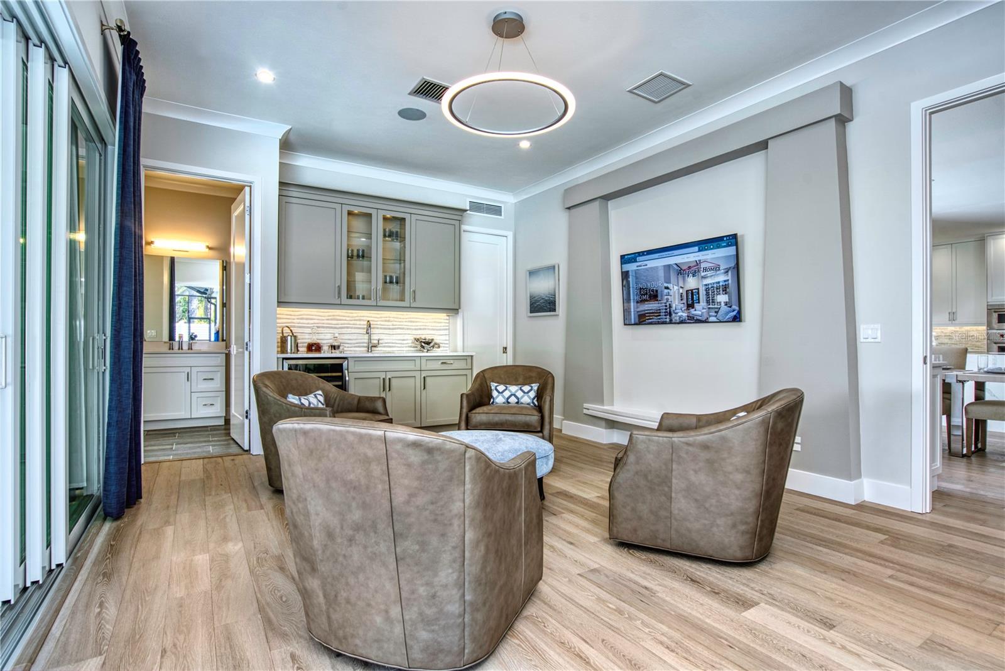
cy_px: 336
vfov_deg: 70.5
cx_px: 502
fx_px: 475
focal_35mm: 17
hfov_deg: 93.3
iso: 250
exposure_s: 1/20
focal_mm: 17
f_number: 8
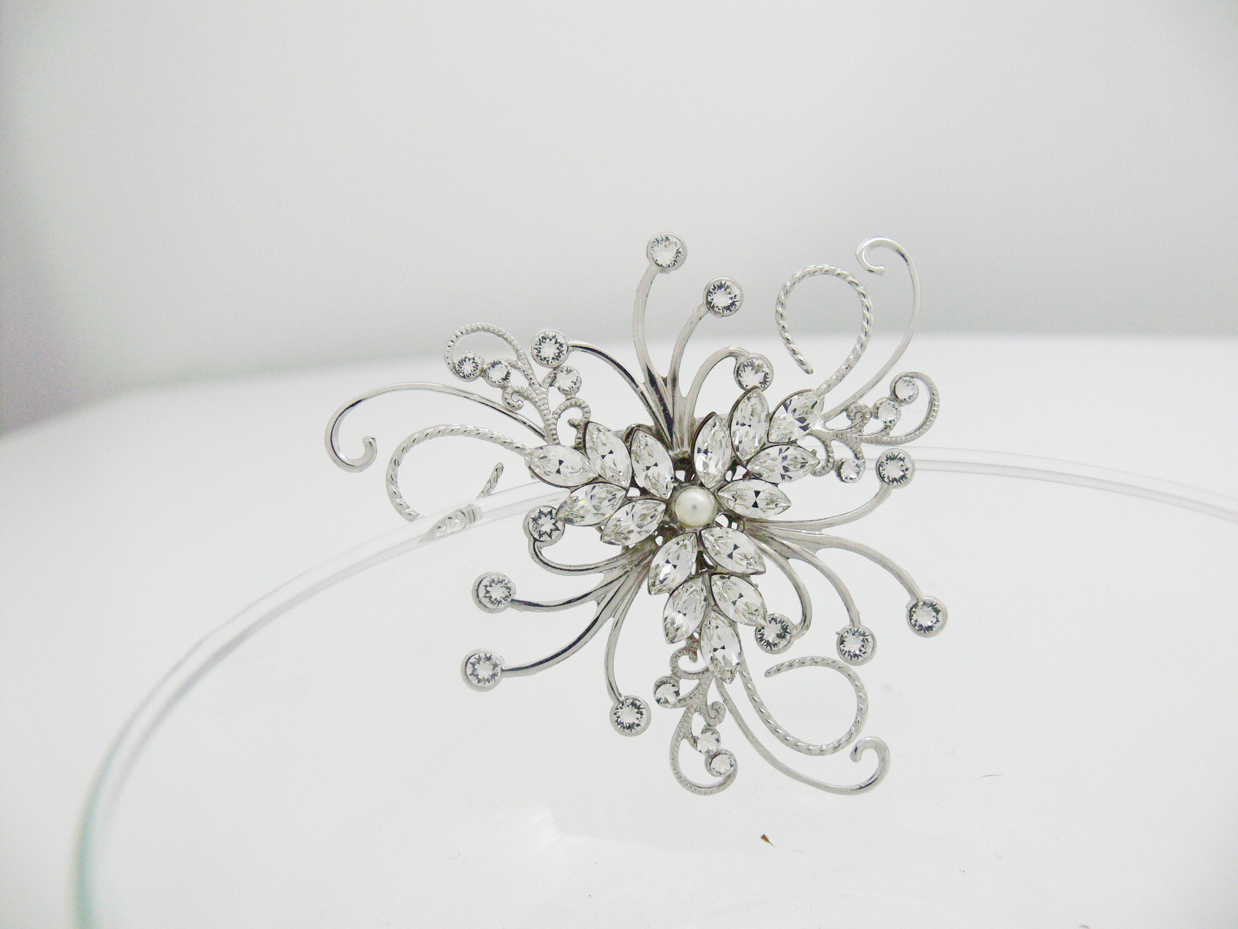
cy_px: 464
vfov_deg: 40.7
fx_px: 1252
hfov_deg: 52.6
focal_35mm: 35
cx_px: 619
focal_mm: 7.4
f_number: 2.8
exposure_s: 1/25
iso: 200
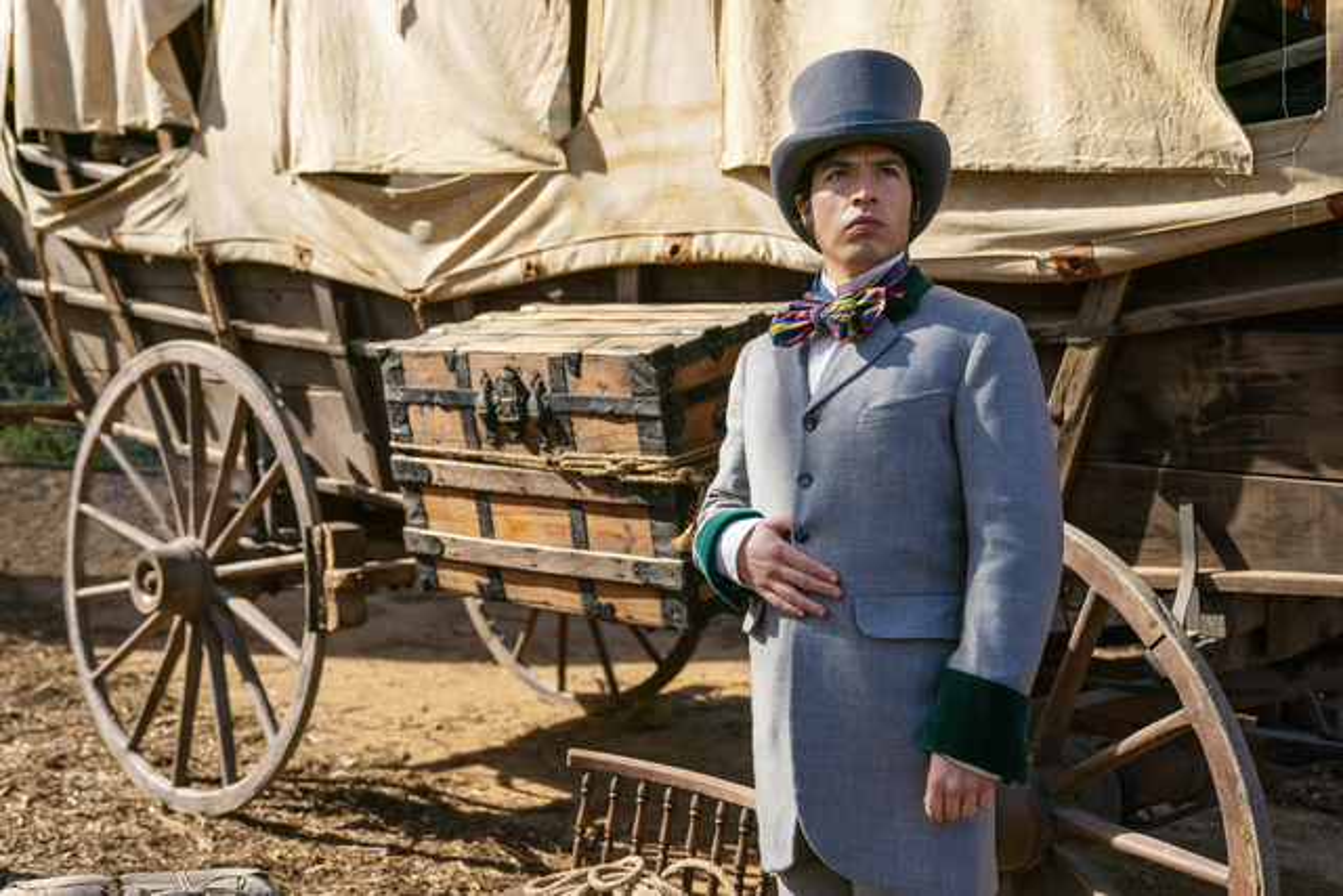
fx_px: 1530
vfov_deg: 32.6
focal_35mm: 41
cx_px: 672
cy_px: 448
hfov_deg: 47.4
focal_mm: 41
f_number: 2.8
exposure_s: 1/6400
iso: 400
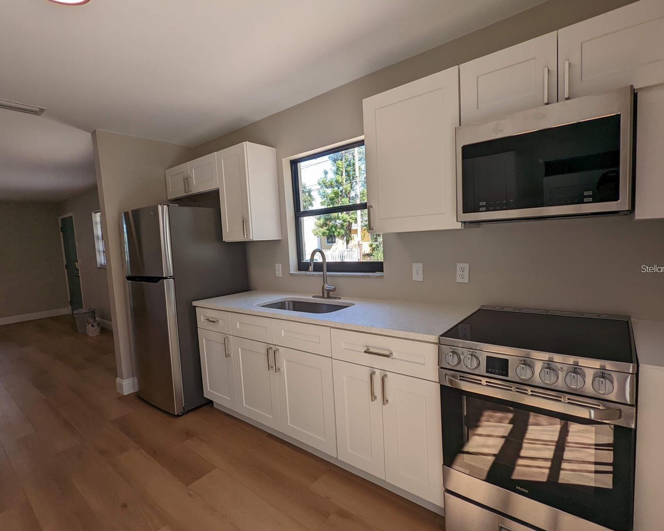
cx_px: 323
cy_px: 268
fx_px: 334
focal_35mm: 17
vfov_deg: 77.0
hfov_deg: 89.6
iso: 55
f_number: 2.2
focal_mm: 2.35
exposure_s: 1/273
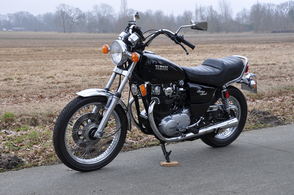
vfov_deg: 21.5
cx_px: 147
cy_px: 98
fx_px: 514
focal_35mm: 63
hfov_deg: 31.9
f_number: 10
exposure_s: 1/100
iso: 200
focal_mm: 42
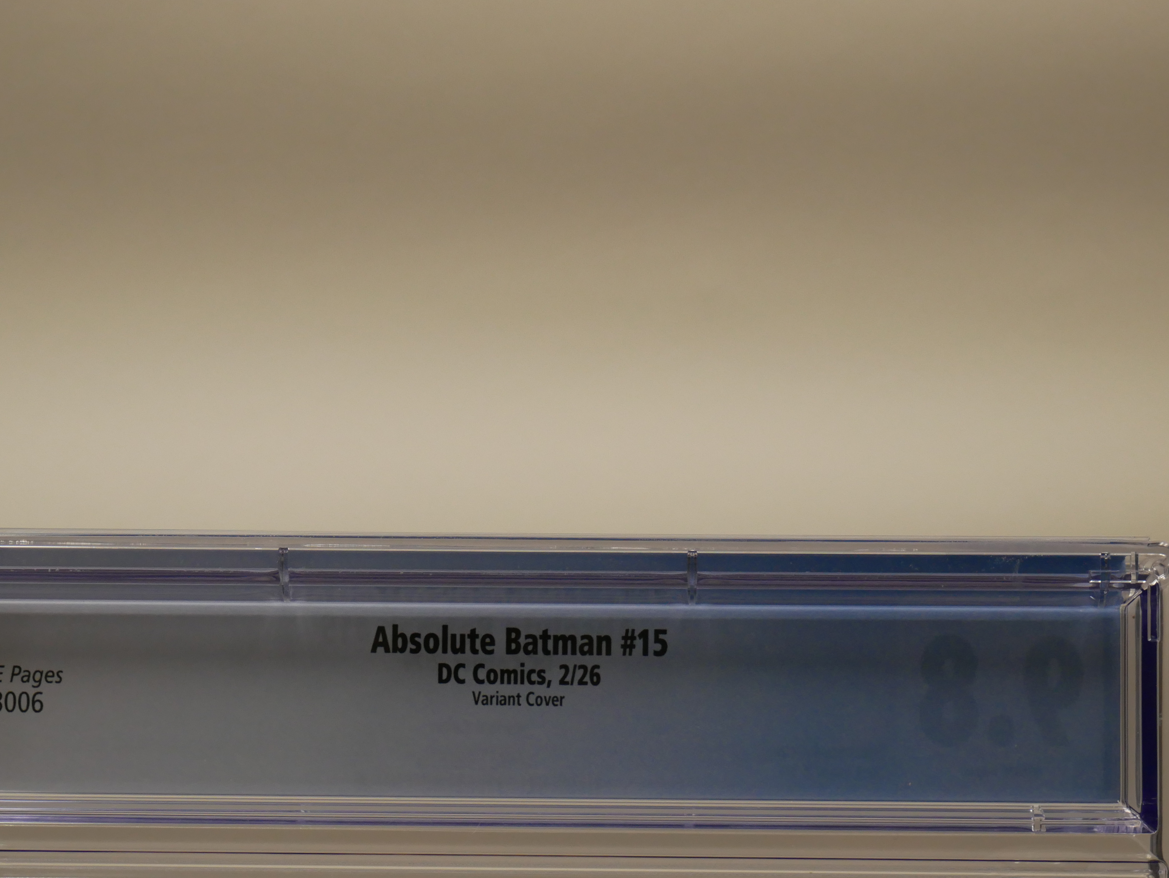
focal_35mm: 126
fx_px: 4257
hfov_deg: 15.6
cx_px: 490
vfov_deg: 11.8
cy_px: 544
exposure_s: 1/125
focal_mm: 50
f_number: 5.6
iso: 800
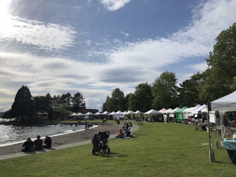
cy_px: 88
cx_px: 118
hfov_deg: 63.4
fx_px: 191
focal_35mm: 28
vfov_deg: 49.7
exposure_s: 1/6897
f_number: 1.8
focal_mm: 4
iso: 20
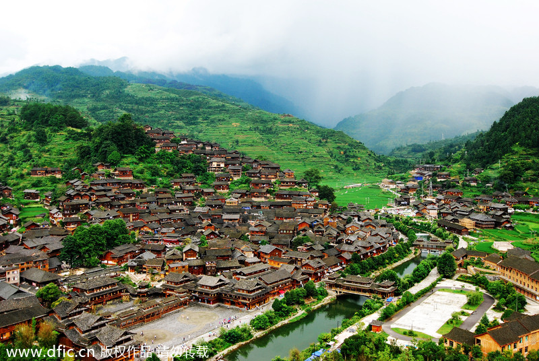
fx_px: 540
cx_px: 270
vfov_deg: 37.0
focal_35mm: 36
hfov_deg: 53.1
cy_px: 180
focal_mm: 24
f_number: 7.1
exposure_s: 1/160
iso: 320
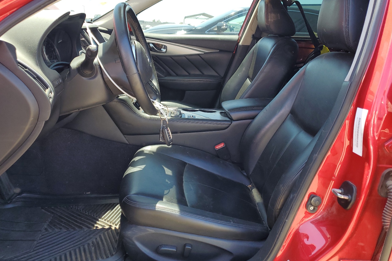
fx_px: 305
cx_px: 192
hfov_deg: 65.5
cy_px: 115
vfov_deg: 46.3
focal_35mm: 28
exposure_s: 1/227
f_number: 1.5
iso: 50
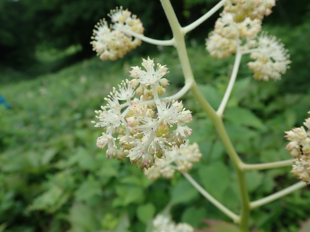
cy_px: 116
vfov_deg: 46.8
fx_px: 269
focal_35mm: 30
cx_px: 155
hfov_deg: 60.0
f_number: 3.2
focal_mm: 5.5
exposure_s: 1/250
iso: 100
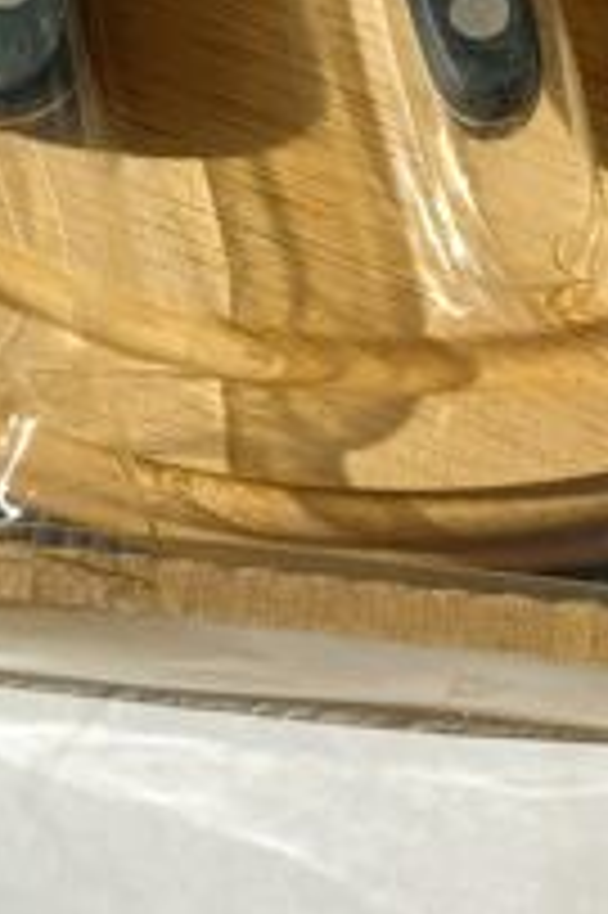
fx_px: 2081
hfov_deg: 16.6
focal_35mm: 82
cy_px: -18
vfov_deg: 23.6
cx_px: 396
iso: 32
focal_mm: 4.6
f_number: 1.8
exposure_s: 1/364
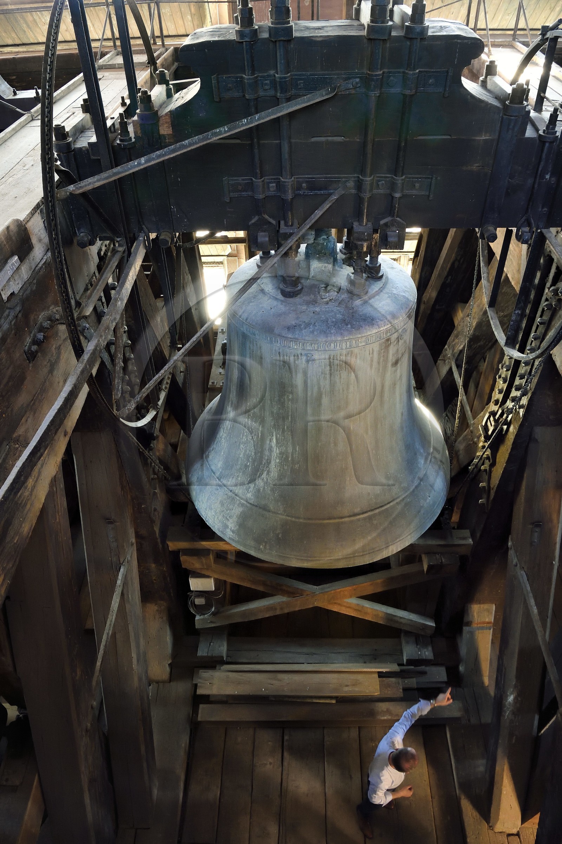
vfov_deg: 73.8
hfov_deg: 53.1
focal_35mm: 24
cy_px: 422
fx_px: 562
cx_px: 281
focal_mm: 24
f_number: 8
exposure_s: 1/25
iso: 3200
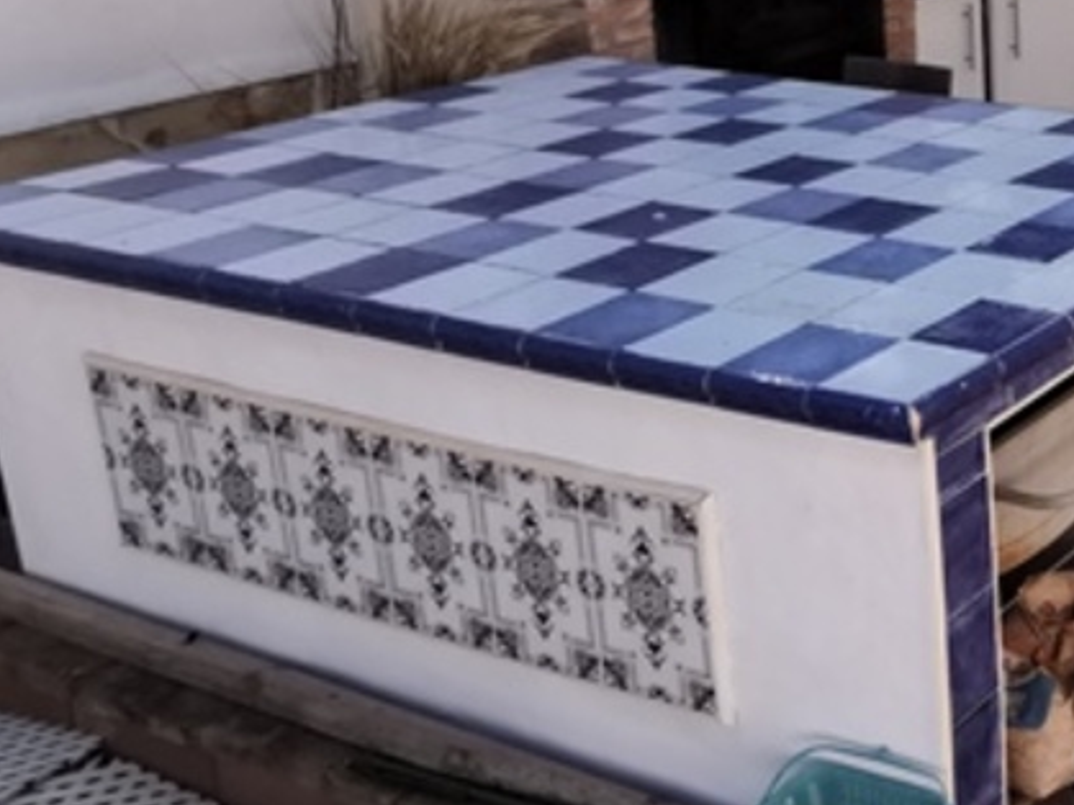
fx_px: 1519
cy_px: 49
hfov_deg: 29.0
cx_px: 1495
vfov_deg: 28.3
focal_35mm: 49
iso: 50
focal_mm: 2.35
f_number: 2.2
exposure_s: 1/726
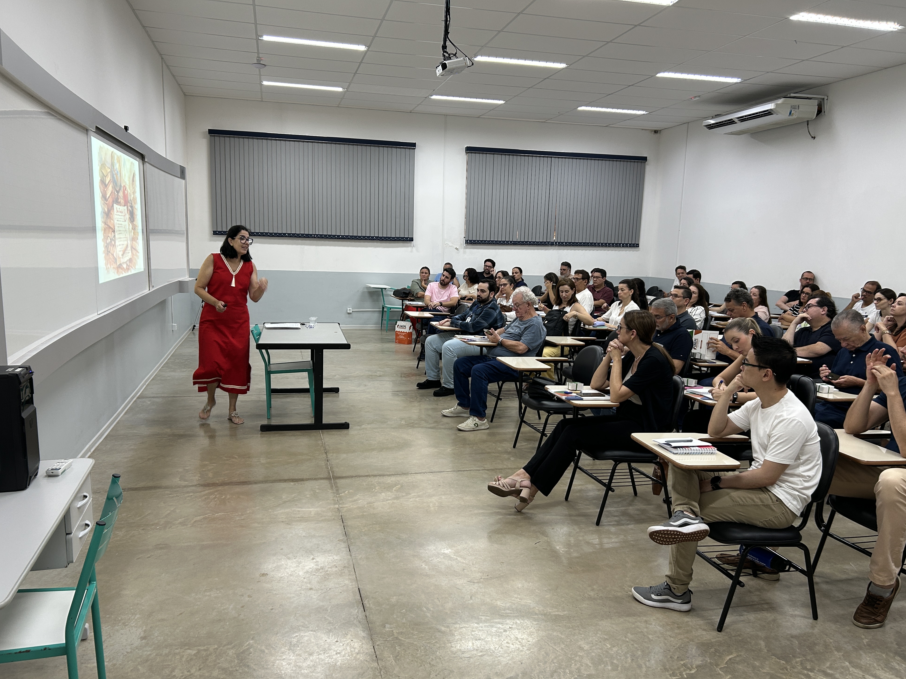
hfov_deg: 65.3
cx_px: 454
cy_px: 349
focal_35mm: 27
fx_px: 707
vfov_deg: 51.3
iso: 80
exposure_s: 1/60
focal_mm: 5.7
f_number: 1.5
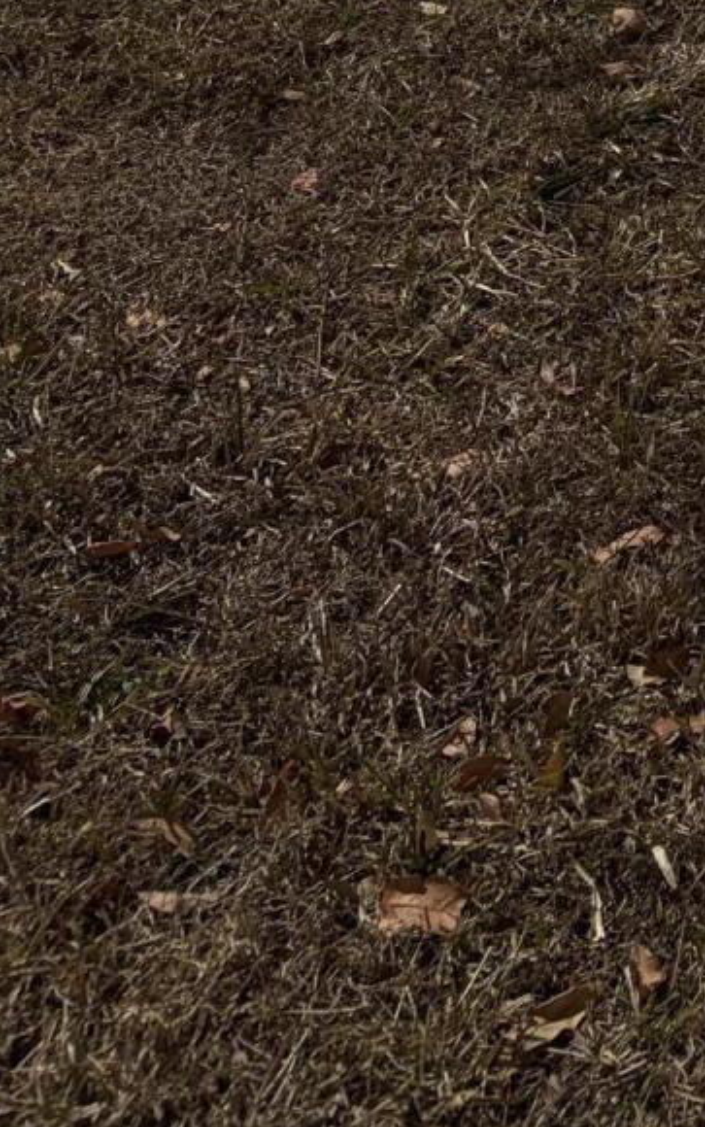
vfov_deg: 18.2
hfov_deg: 12.1
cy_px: -779
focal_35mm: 95
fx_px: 2918
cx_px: 1451
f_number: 1.6
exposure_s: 1/11905
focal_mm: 5.96
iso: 50
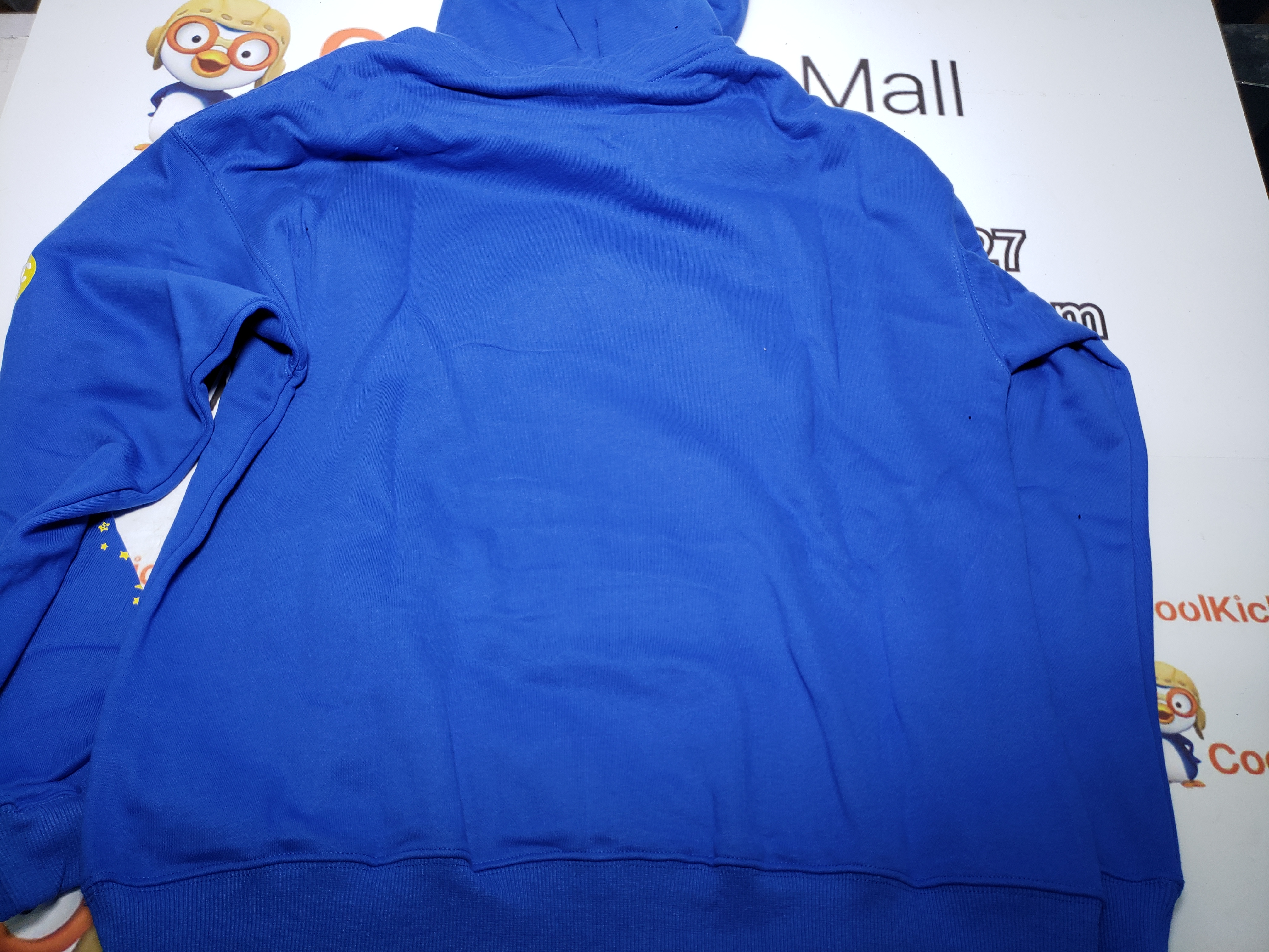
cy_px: 476
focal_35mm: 26
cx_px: 634
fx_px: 953
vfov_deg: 53.1
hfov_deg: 67.3
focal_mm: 4.3
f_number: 1.5
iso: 50
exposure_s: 1/193
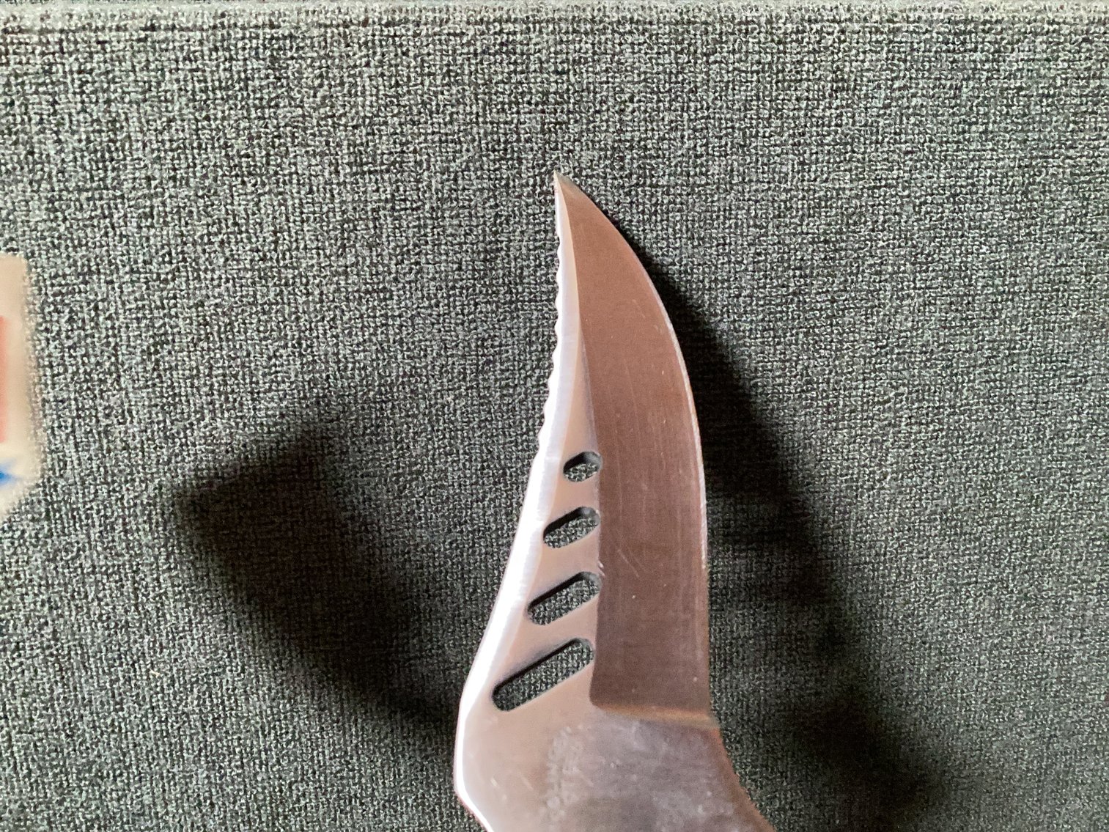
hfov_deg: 58.3
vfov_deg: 45.4
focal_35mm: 31
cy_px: 416
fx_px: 993
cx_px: 554
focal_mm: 3.3
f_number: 2.4
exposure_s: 1/30
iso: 400
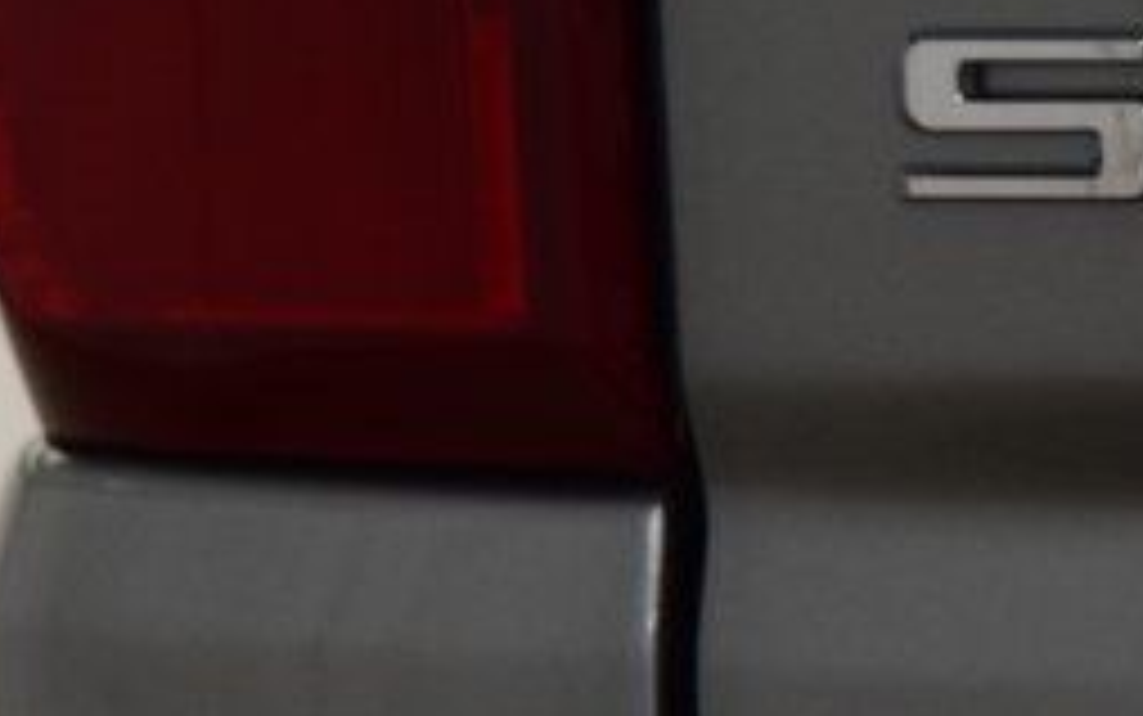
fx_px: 13432
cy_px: 70
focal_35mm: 431
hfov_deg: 4.8
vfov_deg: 3.0
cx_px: 2200
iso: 800
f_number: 7.1
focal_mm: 70
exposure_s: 1/30
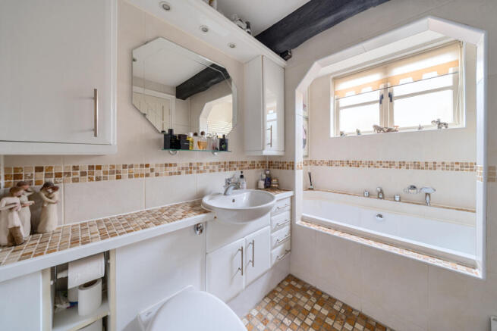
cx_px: 248
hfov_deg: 112.6
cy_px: 166
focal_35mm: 12
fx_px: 166
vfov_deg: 90.0
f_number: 8
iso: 100
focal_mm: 12
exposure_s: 1/2
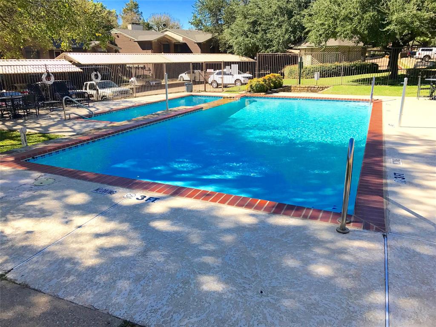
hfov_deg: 63.4
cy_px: 164
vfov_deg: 49.7
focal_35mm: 28
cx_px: 218
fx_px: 353
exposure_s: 1/1650
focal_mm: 3.99
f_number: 1.8
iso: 20
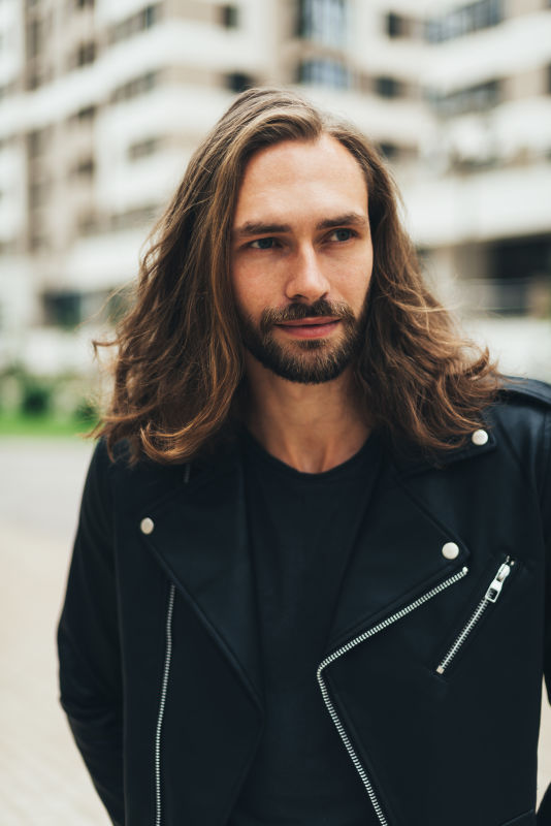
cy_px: 413
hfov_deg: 27.0
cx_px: 276
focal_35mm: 50
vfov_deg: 39.6
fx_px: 1147
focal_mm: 50
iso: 100
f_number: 1.8
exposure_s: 1/640
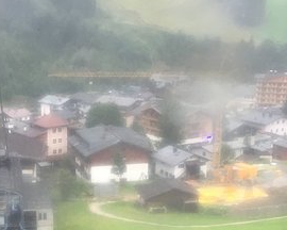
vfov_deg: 17.1
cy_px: 311
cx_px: 91
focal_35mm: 84
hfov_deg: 22.6
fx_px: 714
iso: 50
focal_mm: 4.15
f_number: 2.2
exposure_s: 1/33
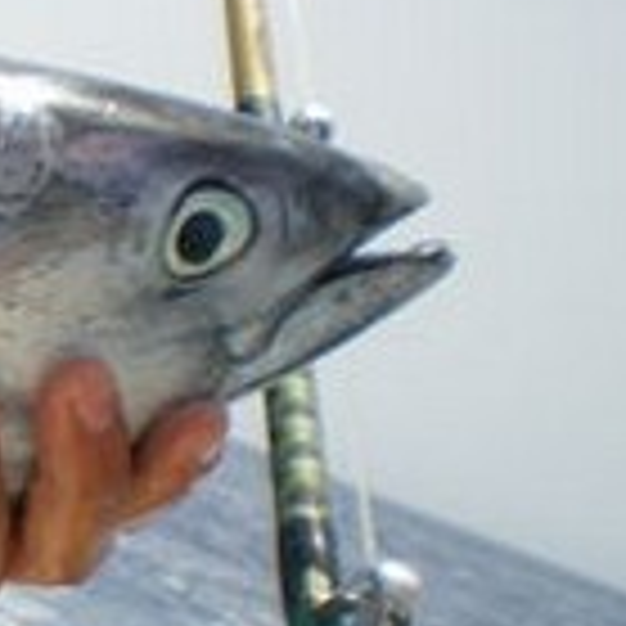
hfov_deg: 11.0
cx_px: -644
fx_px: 2946
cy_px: 198
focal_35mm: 144
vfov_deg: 12.1
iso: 50
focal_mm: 6.3
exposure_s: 1/400
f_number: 4.6
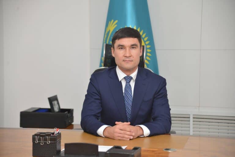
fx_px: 561
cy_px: 78
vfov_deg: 15.9
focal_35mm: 86
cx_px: 118
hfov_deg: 23.6
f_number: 4
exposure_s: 1/125
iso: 800
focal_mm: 86
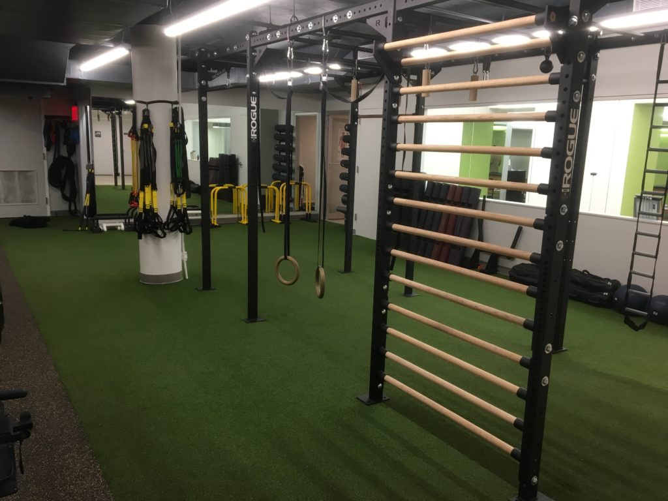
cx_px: 334
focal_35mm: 29
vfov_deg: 48.2
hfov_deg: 61.7
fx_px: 560
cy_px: 250
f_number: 2.2
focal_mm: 4.15
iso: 64
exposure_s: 1/30
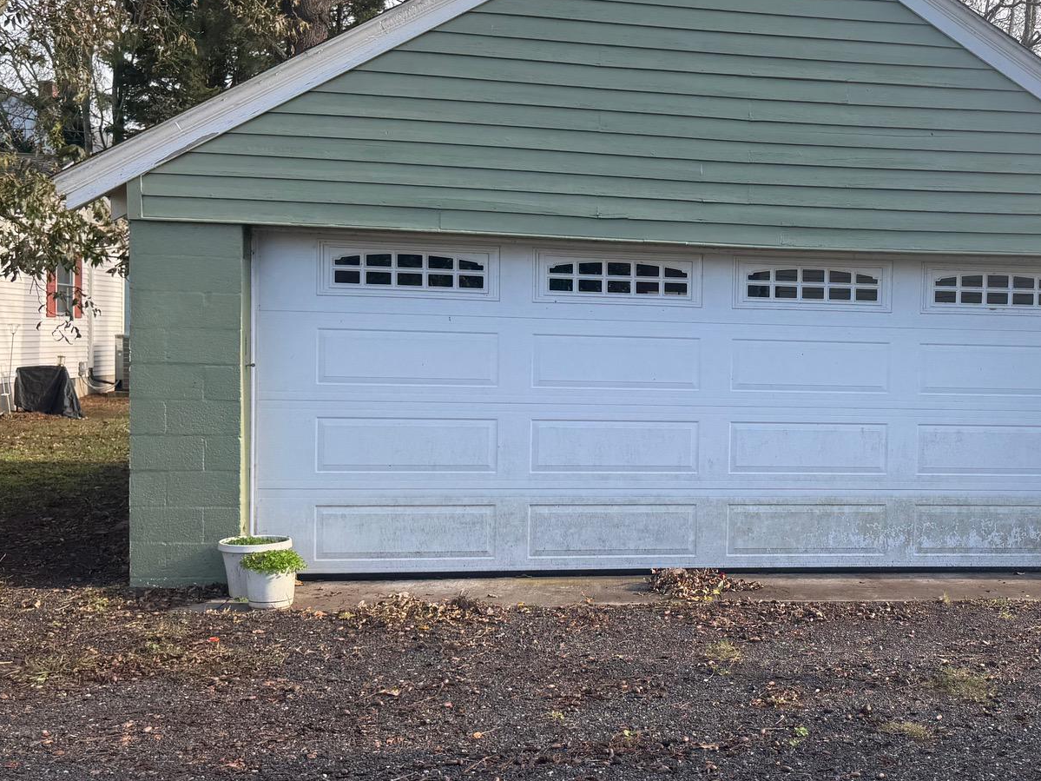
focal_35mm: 41
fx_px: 1233
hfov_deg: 44.0
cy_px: 380
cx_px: 803
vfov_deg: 35.1
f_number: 1.78
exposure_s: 1/912
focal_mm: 6.76
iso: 80
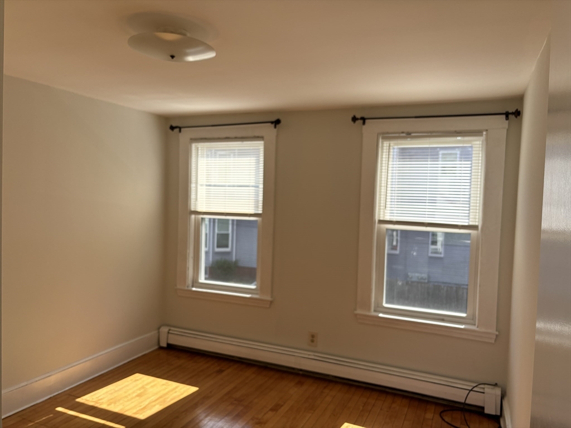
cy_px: 214
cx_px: 286
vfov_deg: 53.1
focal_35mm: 26
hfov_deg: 67.3
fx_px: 429
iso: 50
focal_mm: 5.96
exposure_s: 1/722
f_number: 1.6
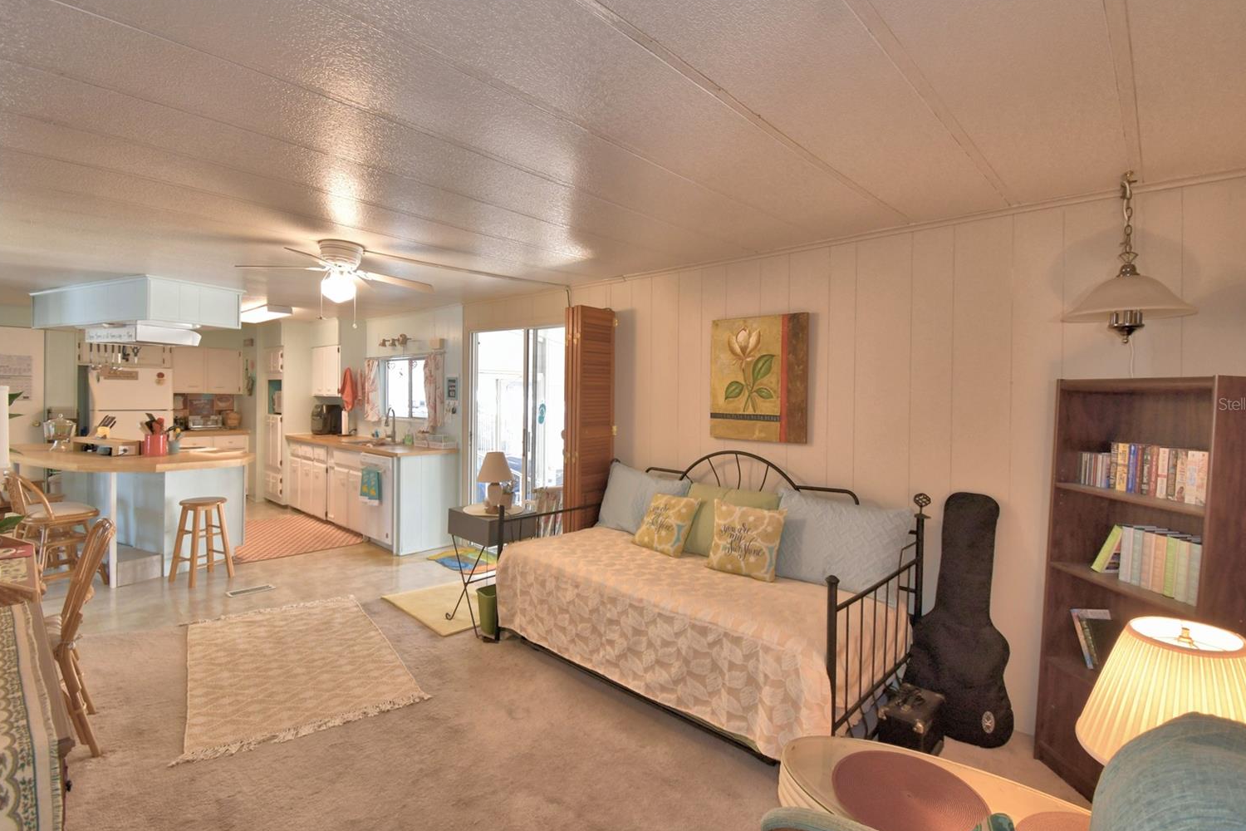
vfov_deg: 73.7
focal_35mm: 16
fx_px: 554
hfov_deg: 96.7
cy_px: 404
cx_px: 628
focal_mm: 10
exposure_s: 1/30
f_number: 4.5
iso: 360
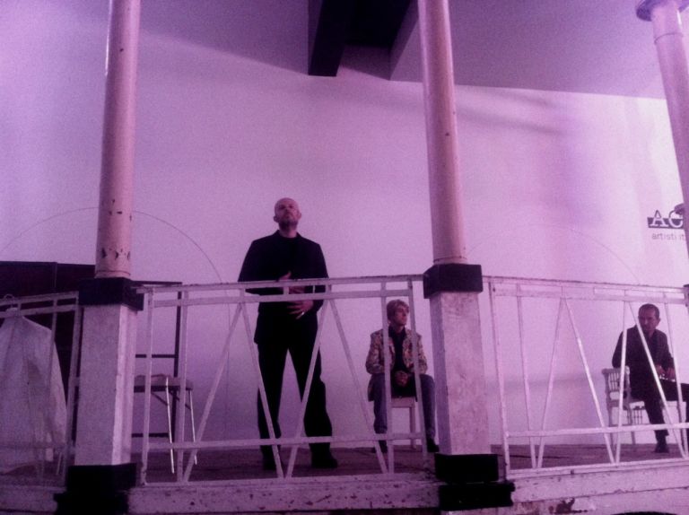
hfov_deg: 52.7
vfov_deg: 40.6
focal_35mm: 35
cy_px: 258
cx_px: 344
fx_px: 696
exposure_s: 1/15
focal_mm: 3.85
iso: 400
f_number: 2.8
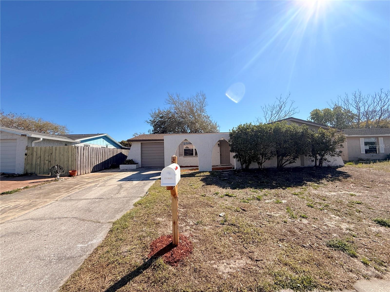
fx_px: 158
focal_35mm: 14
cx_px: 195
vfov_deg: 85.7
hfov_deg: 102.1
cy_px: 146
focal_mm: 2.22
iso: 50
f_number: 2.2
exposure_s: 1/2320
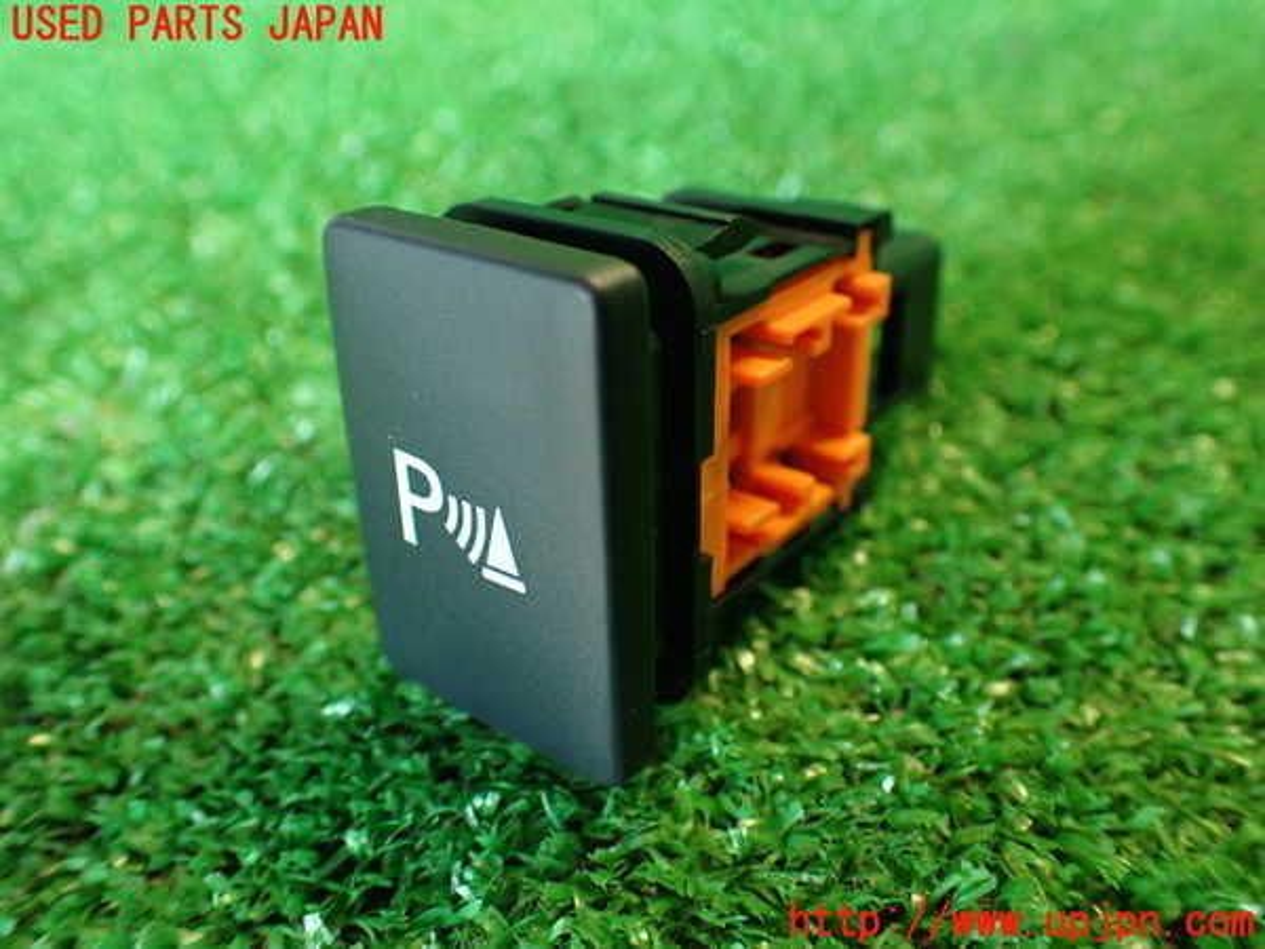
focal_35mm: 32
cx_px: 632
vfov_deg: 44.2
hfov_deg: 56.8
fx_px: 1169
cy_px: 474
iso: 400
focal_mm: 5.79
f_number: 2.4
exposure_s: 1/30
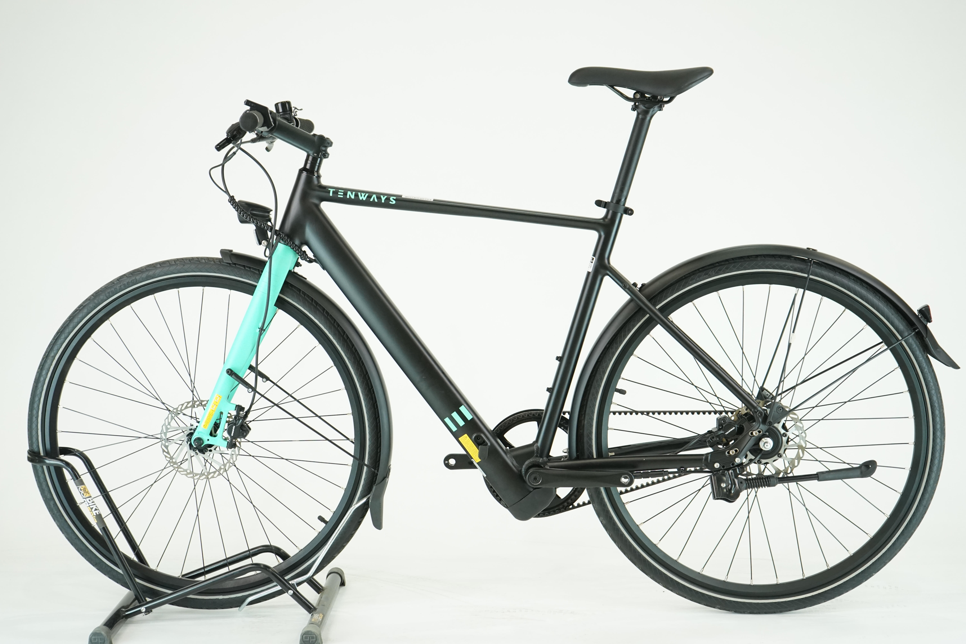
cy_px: 322
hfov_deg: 36.2
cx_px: 483
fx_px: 1476
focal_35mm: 55
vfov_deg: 24.6
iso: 1600
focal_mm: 55
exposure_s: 1/200
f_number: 5.6
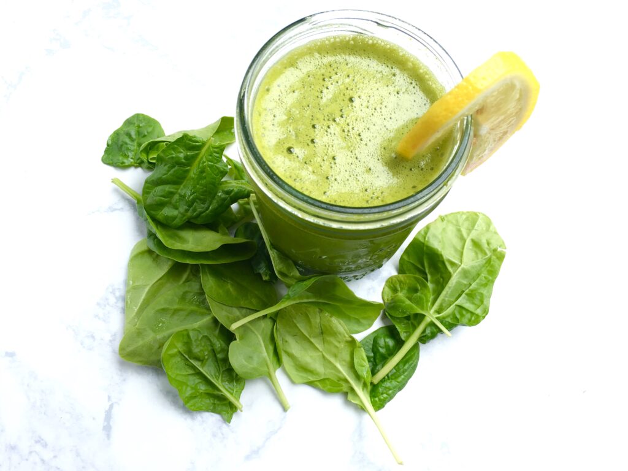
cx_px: 314
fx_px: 526
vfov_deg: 48.2
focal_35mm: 29
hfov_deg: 61.7
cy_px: 236
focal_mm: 4.15
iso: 25
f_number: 2.2
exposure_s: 1/162
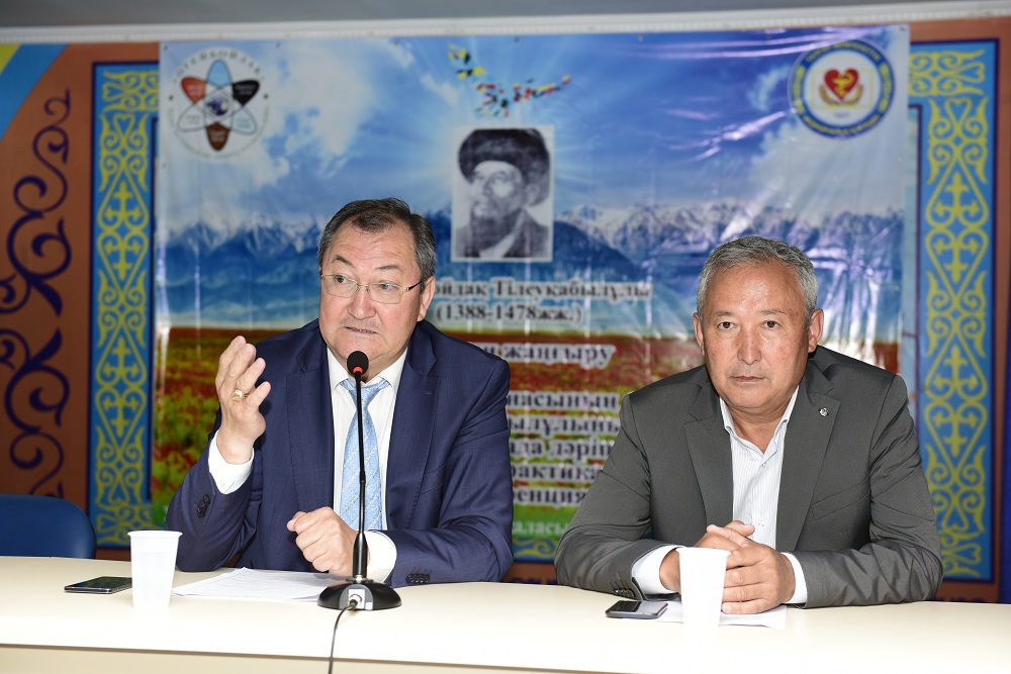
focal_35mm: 56
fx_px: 1573
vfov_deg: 24.2
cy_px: 337
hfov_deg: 35.6
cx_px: 506
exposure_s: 1/160
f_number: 4
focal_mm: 56
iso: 400
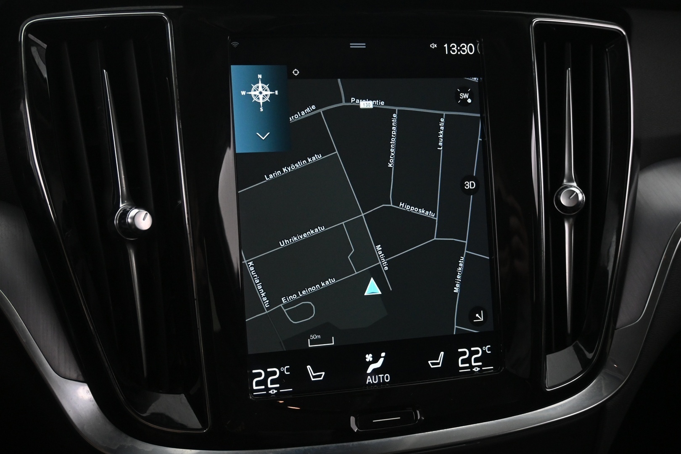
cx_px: 340
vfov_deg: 36.2
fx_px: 695
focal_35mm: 37
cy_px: 227
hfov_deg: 52.2
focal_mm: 24.5
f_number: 4.2
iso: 2800
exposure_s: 1/40
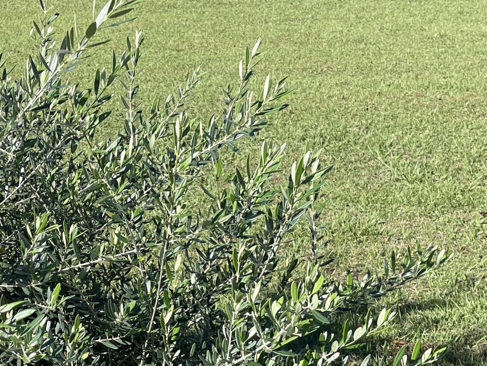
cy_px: 225
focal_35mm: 70
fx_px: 985
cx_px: 62
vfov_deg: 21.0
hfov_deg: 26.9
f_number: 1.6
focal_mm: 5.1
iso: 32
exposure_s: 1/1475
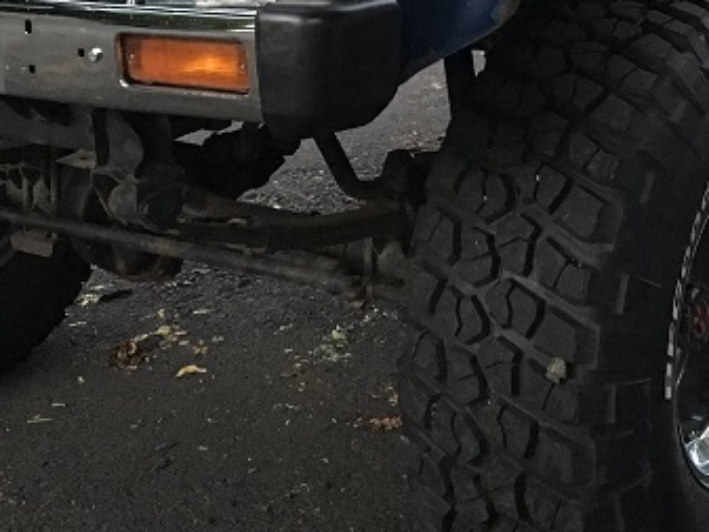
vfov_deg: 16.7
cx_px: 358
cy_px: -48
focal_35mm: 86
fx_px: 1762
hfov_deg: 22.8
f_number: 2.2
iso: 200
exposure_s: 1/30
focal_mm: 4.15
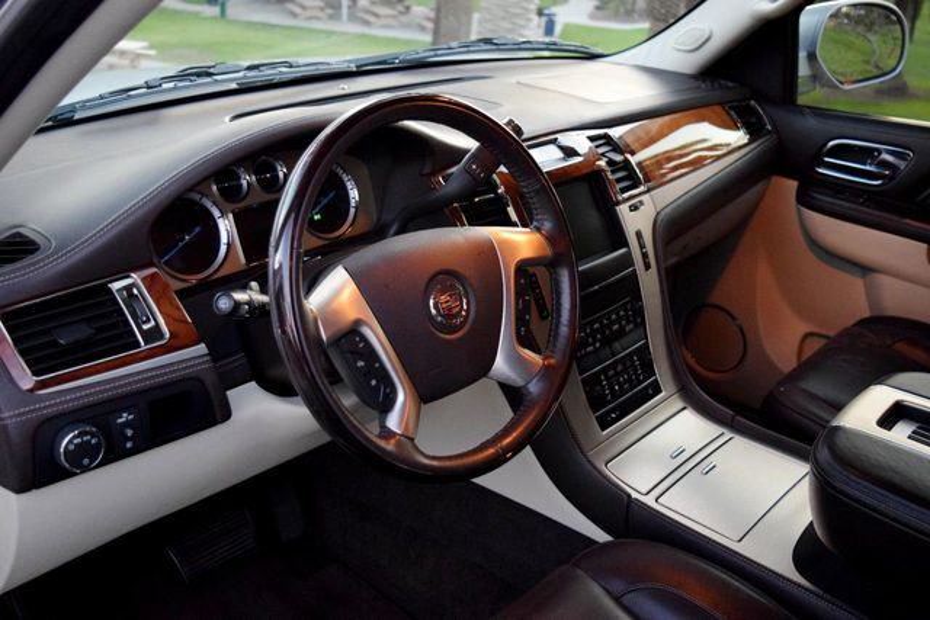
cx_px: 465
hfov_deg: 51.3
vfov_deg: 35.5
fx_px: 969
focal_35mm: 38
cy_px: 310
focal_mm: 25
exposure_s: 1/30
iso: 3200
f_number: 4
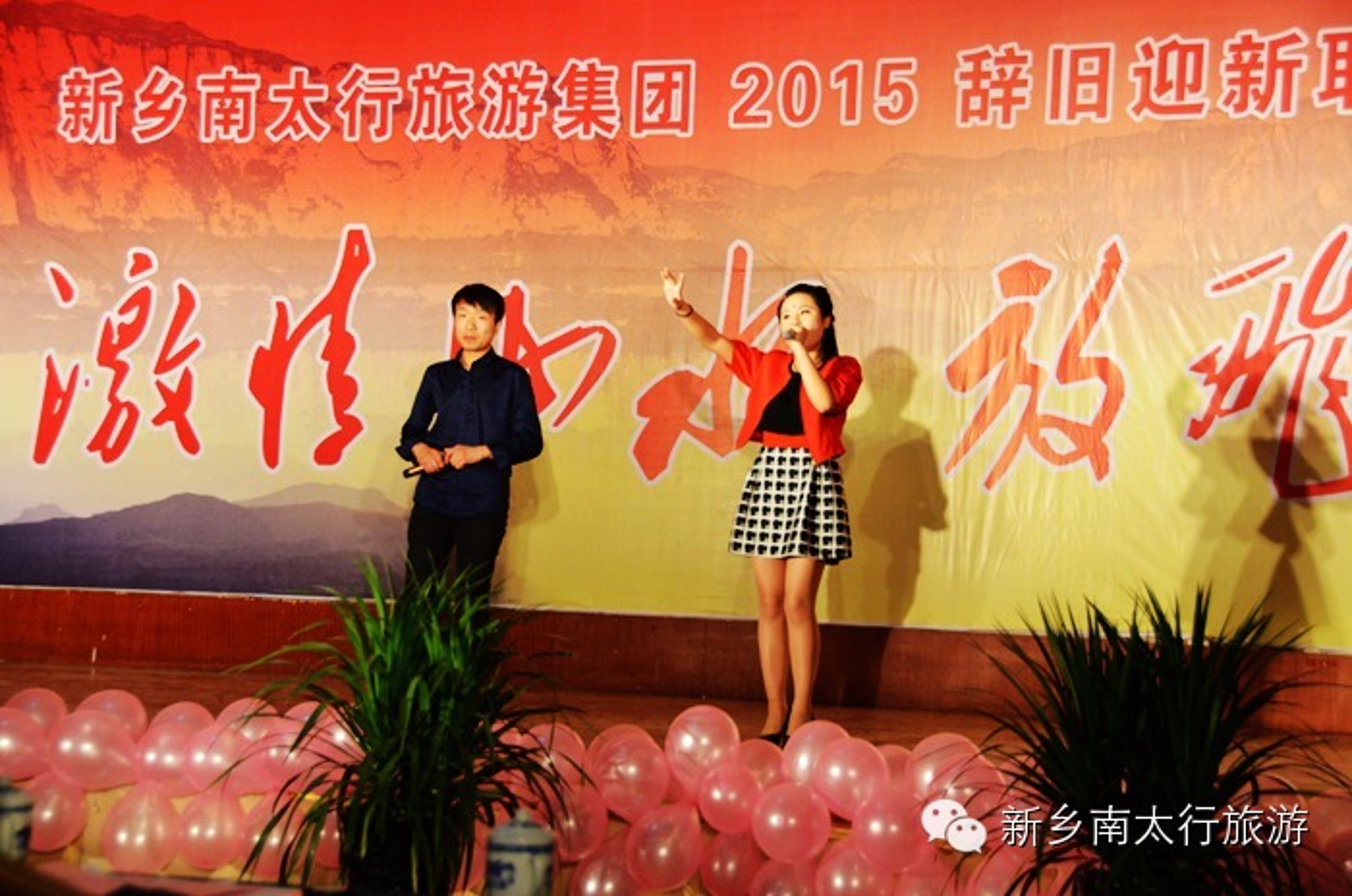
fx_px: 2474
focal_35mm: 66
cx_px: 676
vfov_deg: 20.5
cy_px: 448
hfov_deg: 30.6
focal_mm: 44
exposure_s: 1/350
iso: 1600
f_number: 4.5
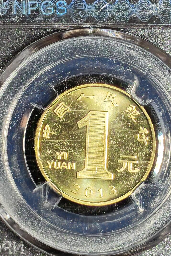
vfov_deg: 11.0
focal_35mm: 186
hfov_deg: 7.4
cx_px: 93
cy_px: 90
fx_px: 1325
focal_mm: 4.94
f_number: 1.5
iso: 50
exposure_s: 1/810
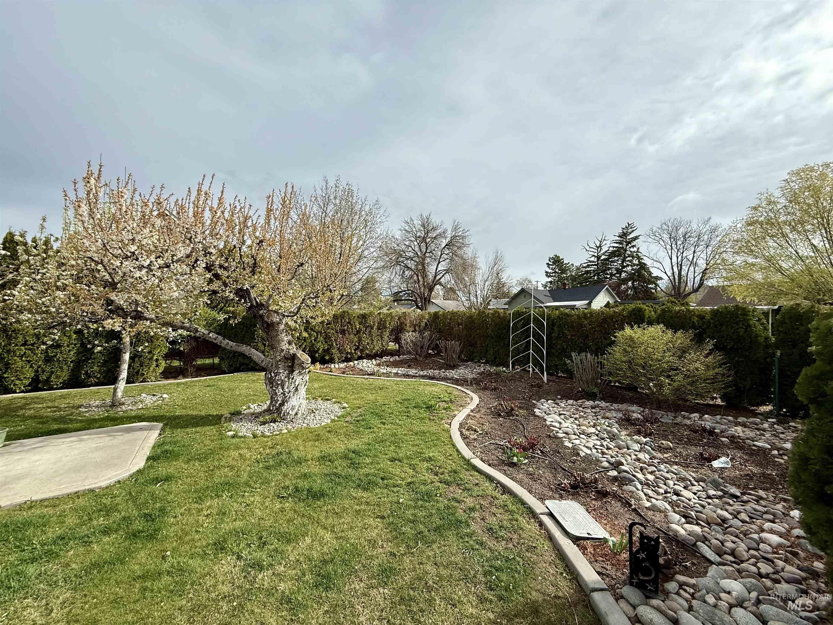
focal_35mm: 14
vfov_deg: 85.7
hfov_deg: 102.1
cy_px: 312
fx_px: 337
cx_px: 416
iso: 50
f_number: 2.2
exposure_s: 1/1848
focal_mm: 2.22
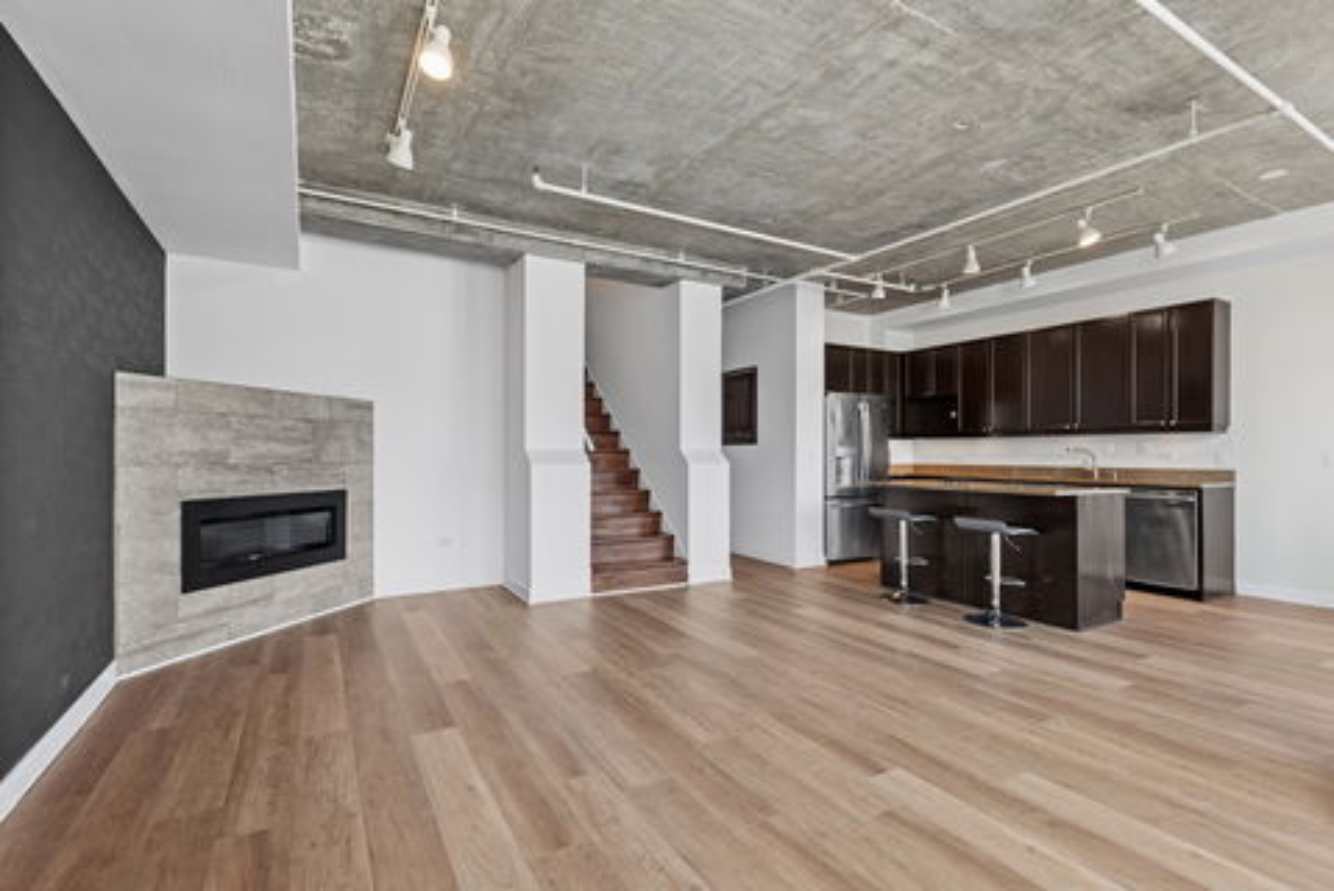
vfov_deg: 70.5
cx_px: 667
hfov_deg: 93.2
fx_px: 630
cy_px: 446
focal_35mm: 17
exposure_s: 1/20
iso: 400
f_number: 8
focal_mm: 17
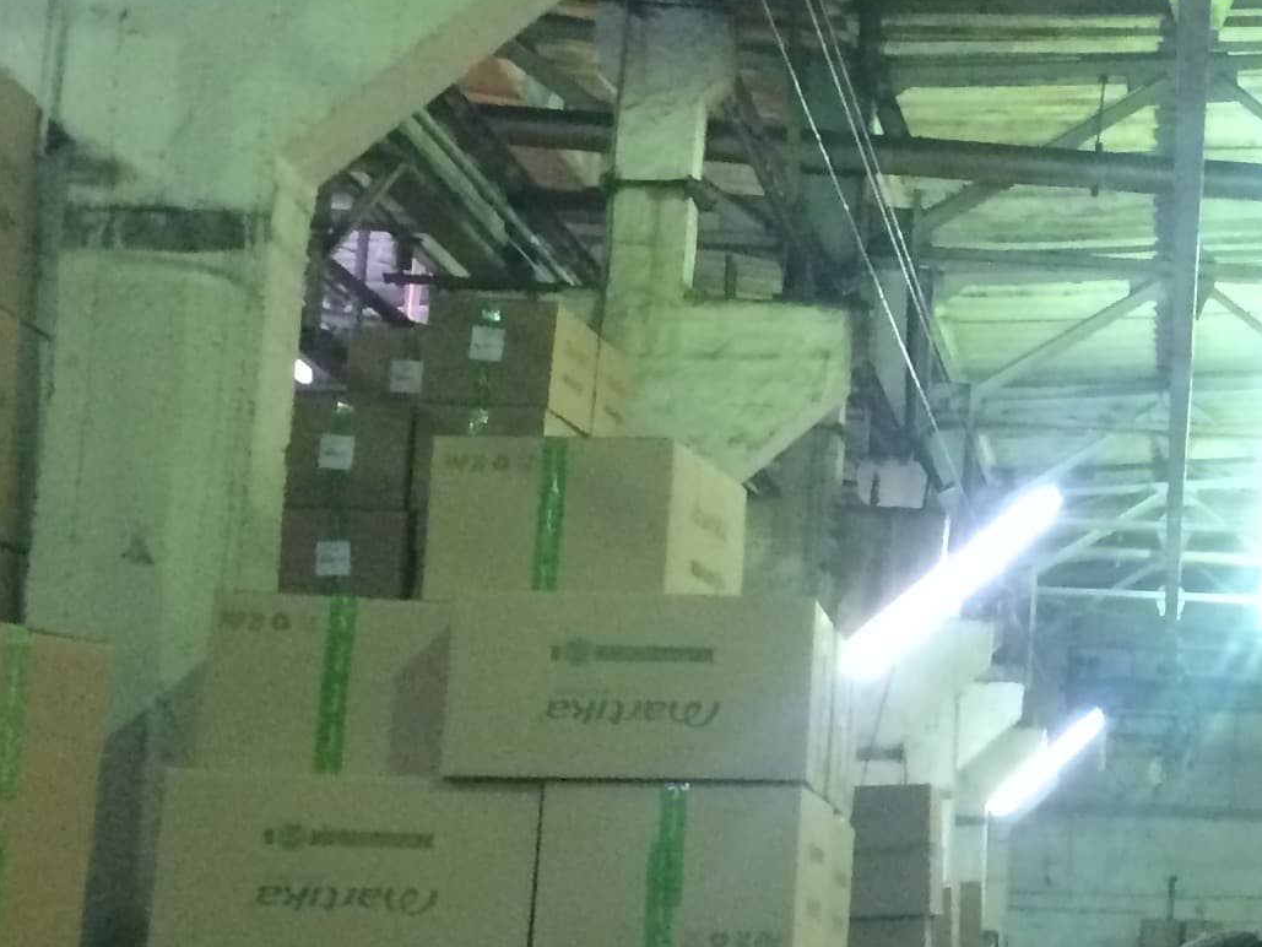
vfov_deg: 16.1
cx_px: 1764
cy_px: 428
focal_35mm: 92
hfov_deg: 19.2
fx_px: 3354
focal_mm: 4.15
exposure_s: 1/33
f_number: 2.2
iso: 320
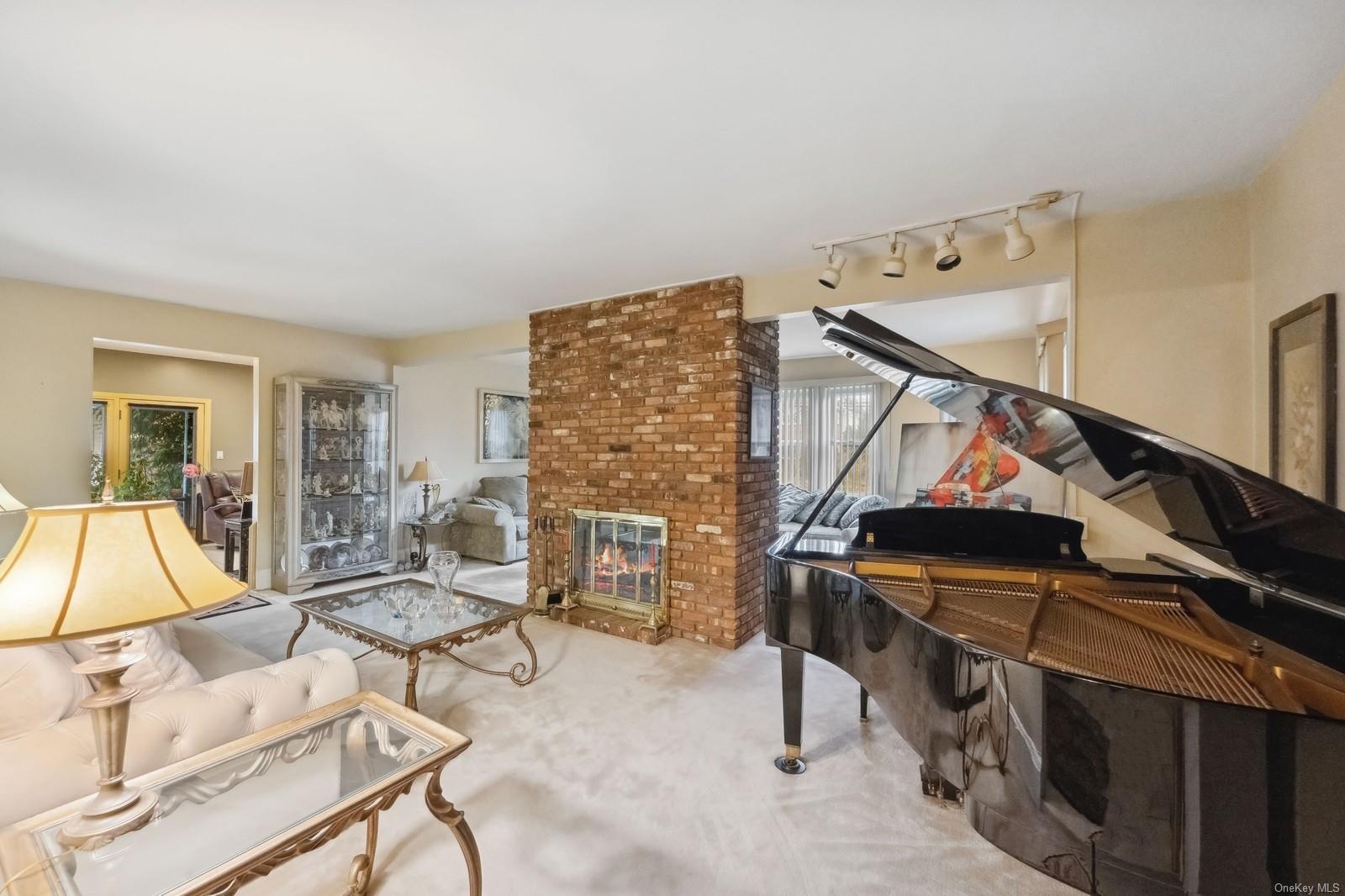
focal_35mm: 14
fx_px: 523
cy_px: 448
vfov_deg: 81.2
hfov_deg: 104.3
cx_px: 672
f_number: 8
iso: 5000
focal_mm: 14
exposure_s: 1/125
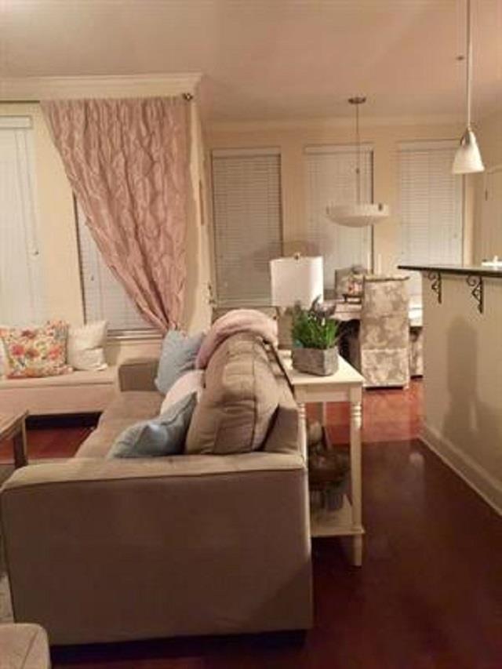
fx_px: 561
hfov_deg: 48.2
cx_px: 251
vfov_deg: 61.7
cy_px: 334
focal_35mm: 29
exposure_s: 1/4
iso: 125
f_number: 2.2
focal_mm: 4.15
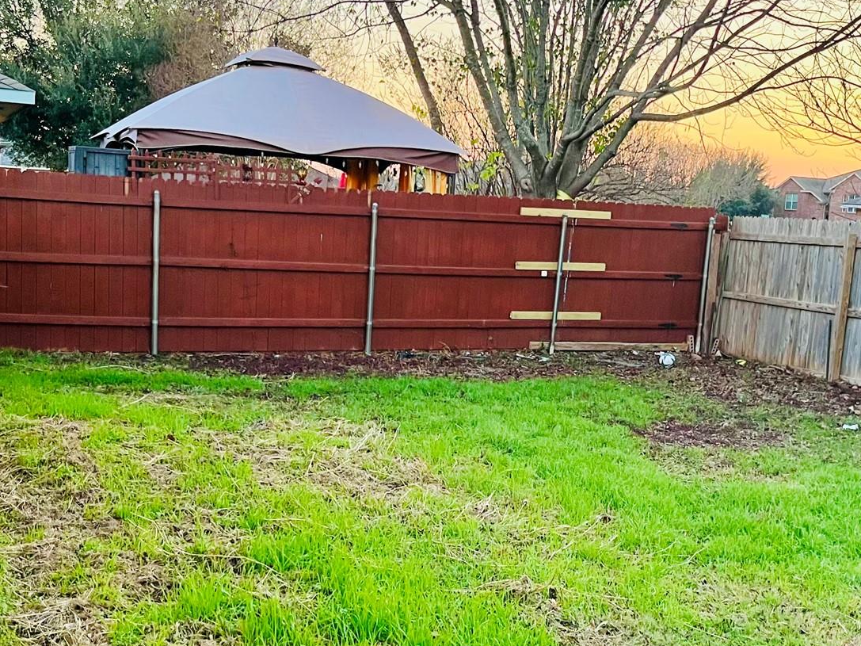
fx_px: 1219
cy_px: 364
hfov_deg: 38.8
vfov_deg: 29.6
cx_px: 493
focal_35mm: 49
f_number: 1.6
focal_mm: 5.1
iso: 100
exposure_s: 1/60
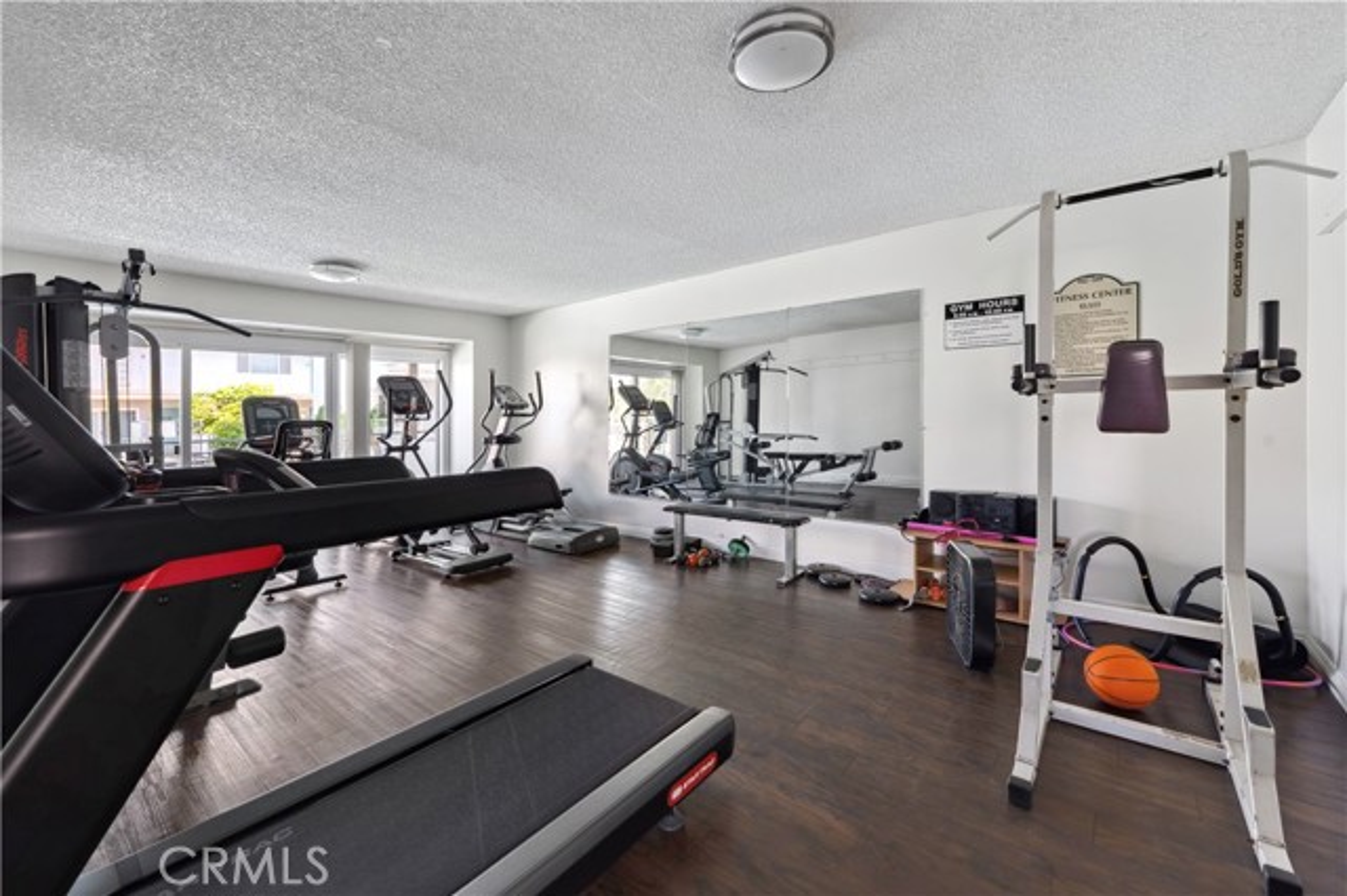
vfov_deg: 81.1
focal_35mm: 14
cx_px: 674
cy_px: 448
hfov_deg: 104.3
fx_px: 524
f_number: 9
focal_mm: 14
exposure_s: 1/13
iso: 100
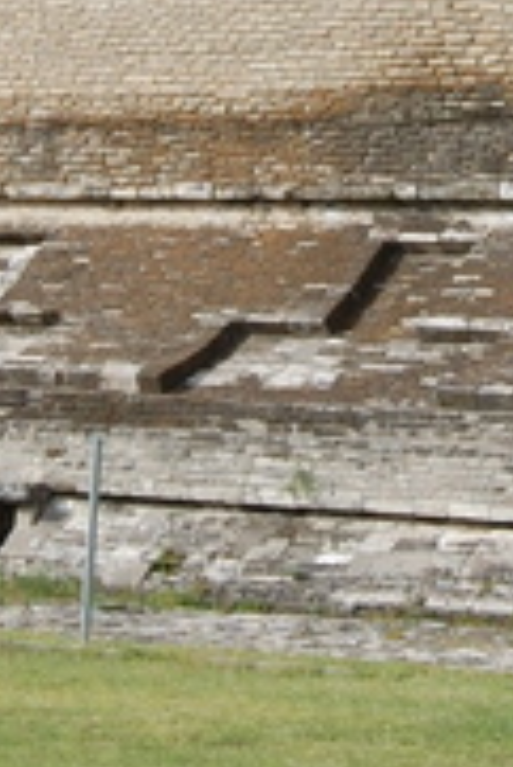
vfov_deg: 9.1
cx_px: 479
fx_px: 4800
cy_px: -72
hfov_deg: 6.1
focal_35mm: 225
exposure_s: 1/320
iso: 200
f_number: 9
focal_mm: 34
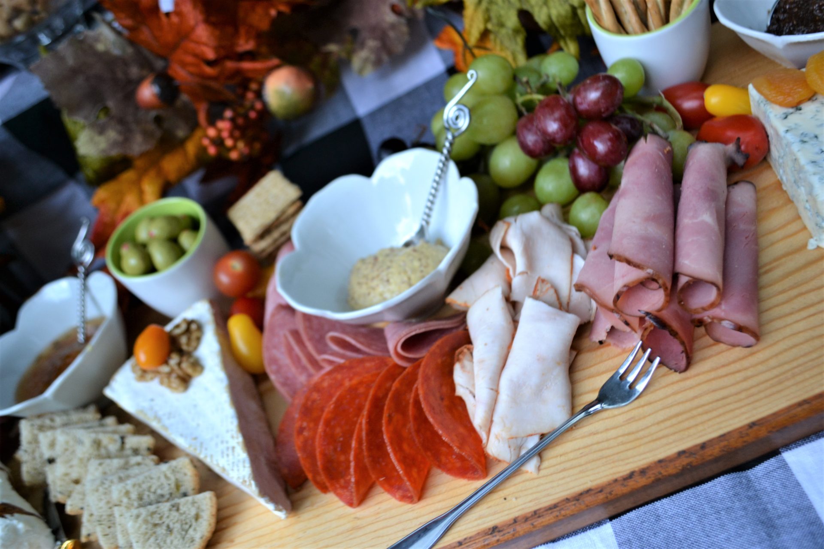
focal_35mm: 30
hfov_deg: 61.9
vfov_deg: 43.6
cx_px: 412
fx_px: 687
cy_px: 274
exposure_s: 1/60
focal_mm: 20
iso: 560
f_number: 3.8
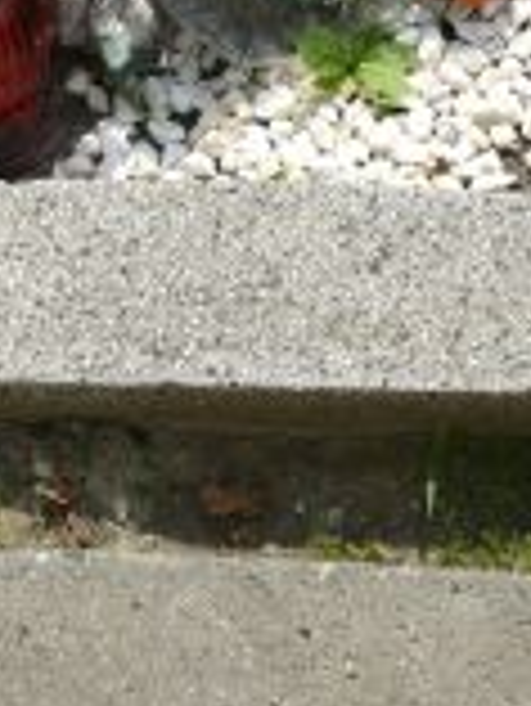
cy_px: -351
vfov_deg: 16.7
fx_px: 2186
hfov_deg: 13.8
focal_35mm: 107
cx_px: 198
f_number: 5.6
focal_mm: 7.4
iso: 100
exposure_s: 1/320
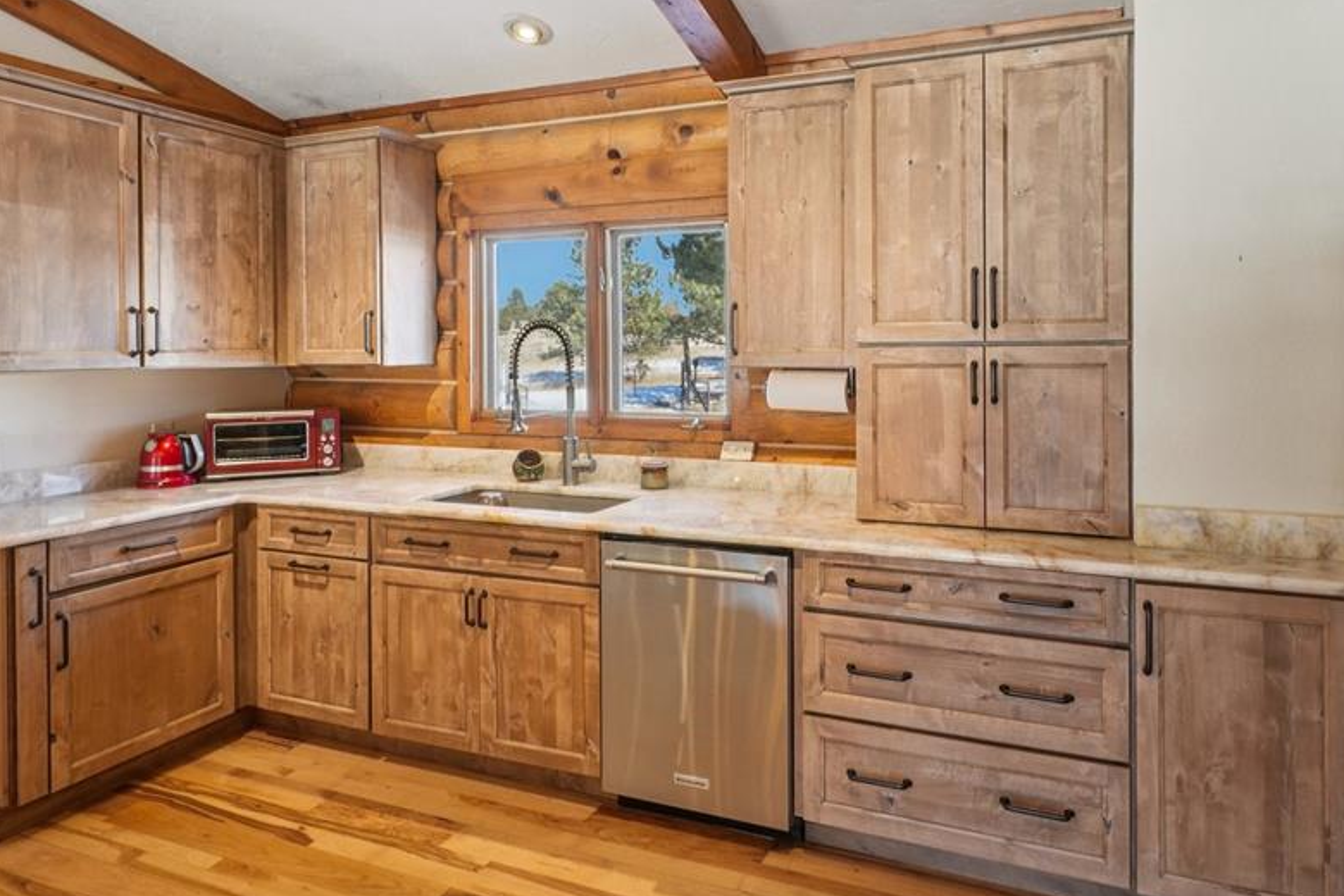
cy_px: 333
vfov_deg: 57.2
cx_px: 737
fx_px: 808
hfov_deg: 79.3
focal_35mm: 22
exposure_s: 1/20
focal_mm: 11
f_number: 8
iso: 400
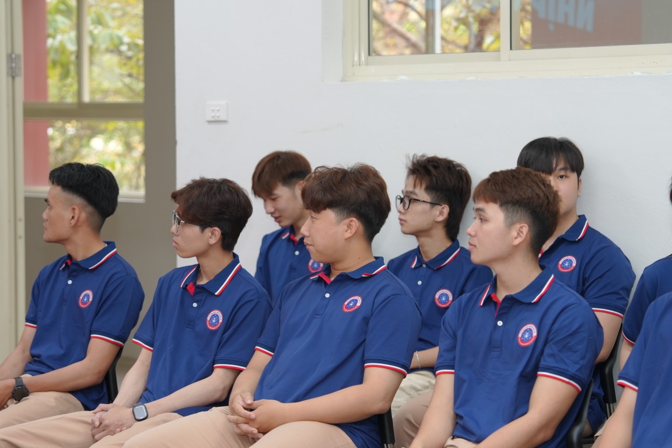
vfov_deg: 13.0
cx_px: 336
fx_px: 1960
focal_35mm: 105
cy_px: 224
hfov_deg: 19.5
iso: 500
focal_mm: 70
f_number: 2.8
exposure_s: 1/160
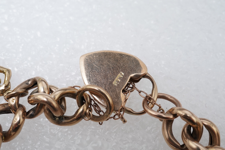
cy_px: 75
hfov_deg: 43.6
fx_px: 281
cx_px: 112
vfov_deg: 29.9
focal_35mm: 45
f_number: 16
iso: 400
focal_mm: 30
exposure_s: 1/125
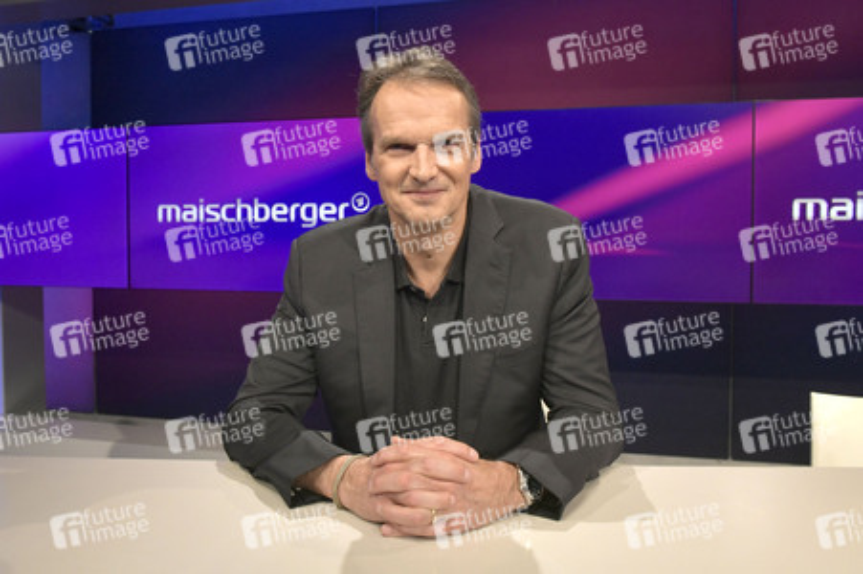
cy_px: 287
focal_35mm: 27
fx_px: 647
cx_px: 432
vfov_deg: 47.9
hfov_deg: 67.4
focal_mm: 27
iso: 2000
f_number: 6.3
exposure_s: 1/200
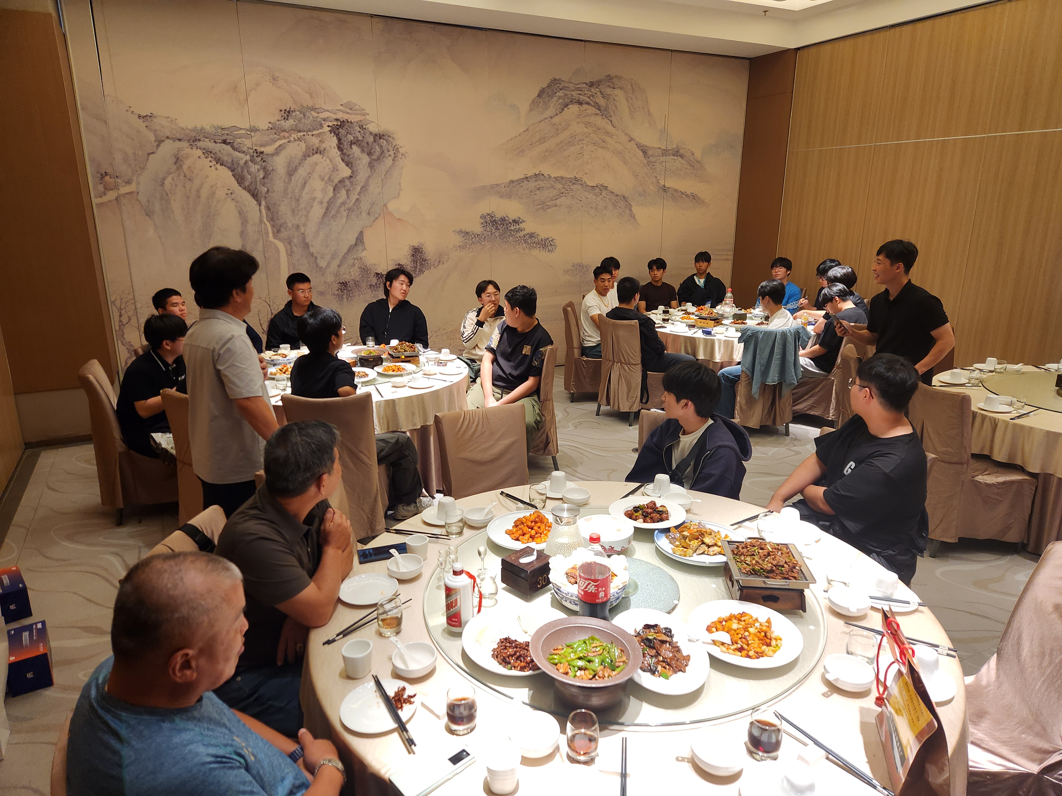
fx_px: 706
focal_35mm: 23
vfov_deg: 58.9
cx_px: 531
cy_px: 398
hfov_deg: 73.9
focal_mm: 5.4
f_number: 1.8
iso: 250
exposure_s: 1/100
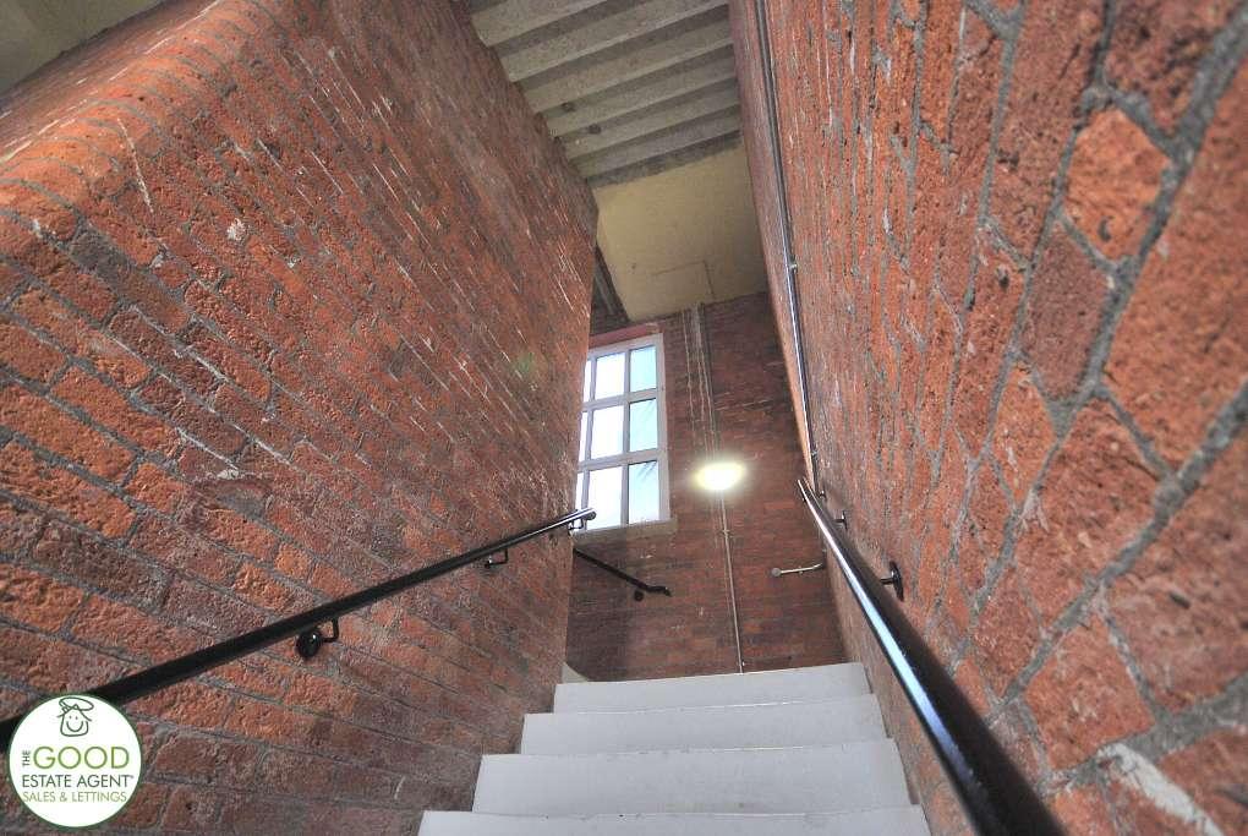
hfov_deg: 94.9
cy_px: 418
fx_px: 573
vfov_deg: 72.2
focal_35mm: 16
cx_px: 624
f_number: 4.2
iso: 280
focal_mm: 11
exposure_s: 1/30
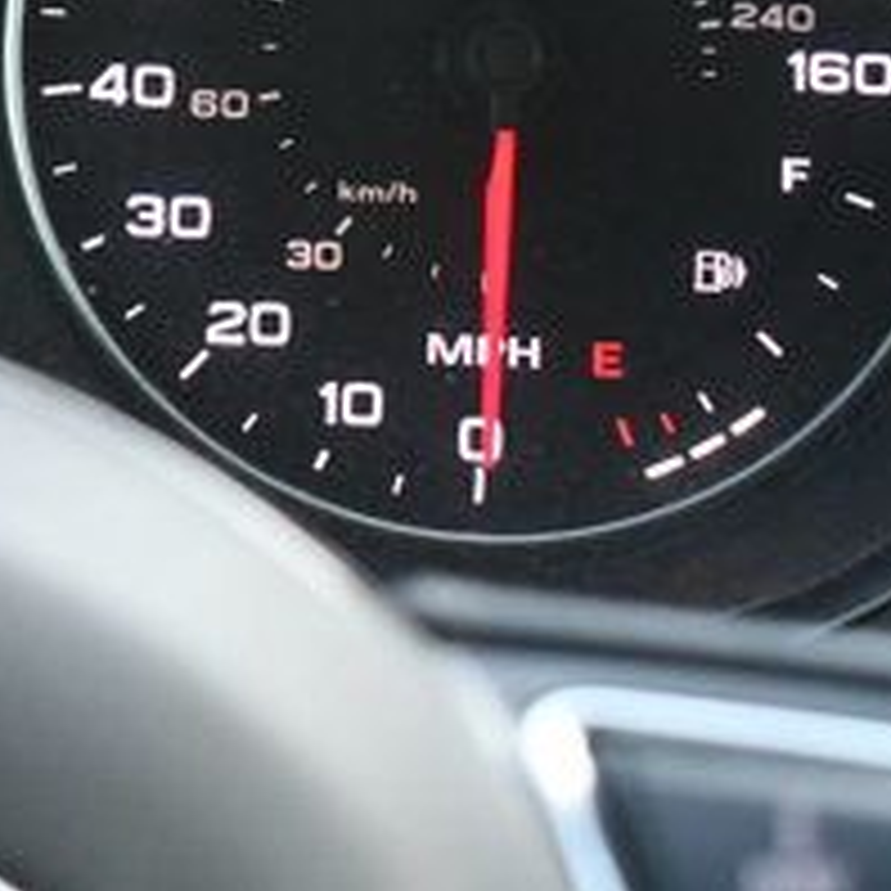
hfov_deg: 8.7
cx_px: -374
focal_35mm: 198
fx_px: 5766
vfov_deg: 8.8
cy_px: -65
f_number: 5.3
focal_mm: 48
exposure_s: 1/125
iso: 2500
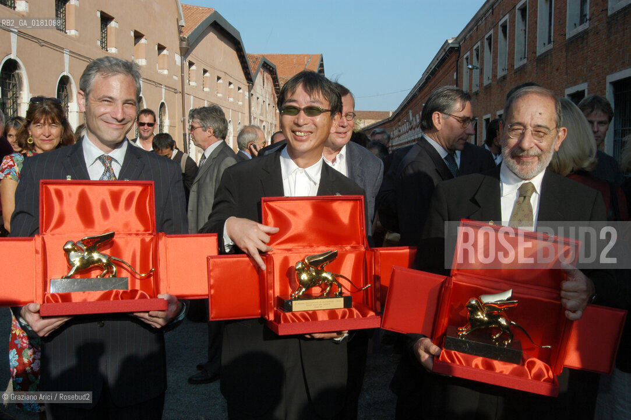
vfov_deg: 36.8
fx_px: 630
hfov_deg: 53.2
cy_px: 210
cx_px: 316
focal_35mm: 36
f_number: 14
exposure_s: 1/180
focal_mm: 24
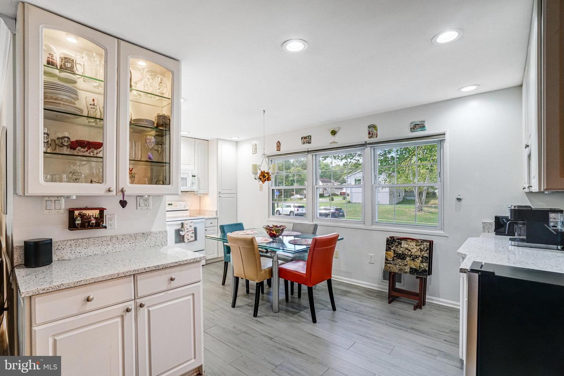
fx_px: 251
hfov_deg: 96.7
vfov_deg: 73.7
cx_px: 282
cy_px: 188
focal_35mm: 16
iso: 1250
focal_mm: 16
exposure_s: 1/100
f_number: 8
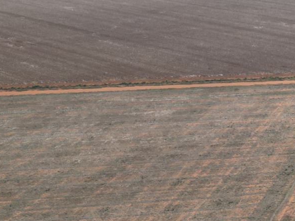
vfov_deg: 14.1
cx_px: 467
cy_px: 207
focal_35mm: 104
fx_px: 886
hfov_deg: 16.8
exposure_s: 1/3000
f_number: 1.7
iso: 130
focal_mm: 6.72
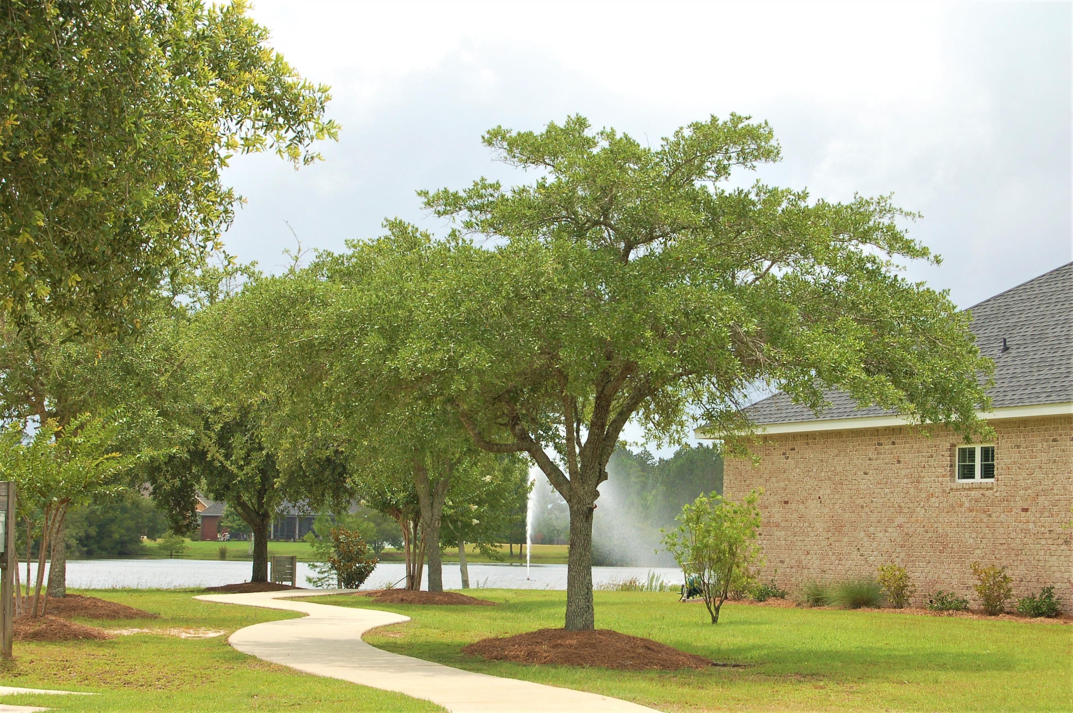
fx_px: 2456
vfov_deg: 16.5
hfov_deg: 24.6
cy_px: 356
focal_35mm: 82
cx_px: 536
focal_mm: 55
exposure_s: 1/250
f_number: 10
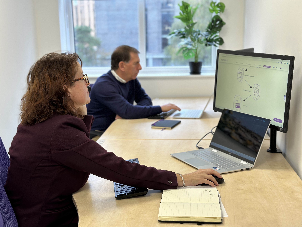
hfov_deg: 39.7
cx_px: 151
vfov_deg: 30.3
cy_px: 114
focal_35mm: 48
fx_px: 419
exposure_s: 1/100
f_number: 1.78
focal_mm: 6.86
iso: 100
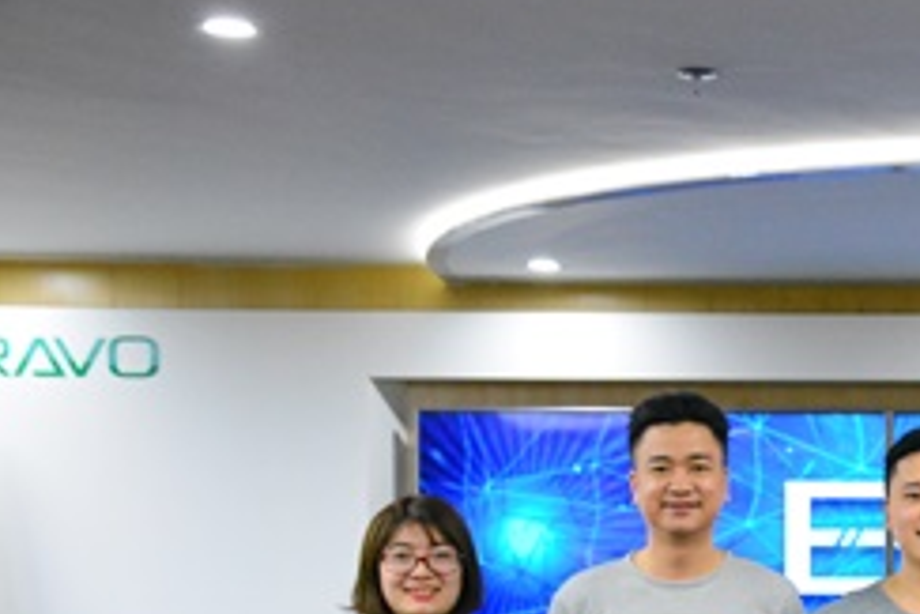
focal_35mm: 91
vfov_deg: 14.7
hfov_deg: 21.2
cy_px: 638
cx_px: 1026
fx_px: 2330
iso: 3200
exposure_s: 1/250
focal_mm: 27
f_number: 4
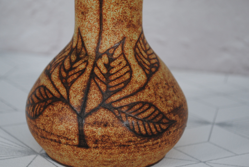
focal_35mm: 99
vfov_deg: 13.9
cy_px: 89
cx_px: 108
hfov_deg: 20.6
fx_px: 683
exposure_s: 1/80
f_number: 5.6
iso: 200
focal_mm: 55
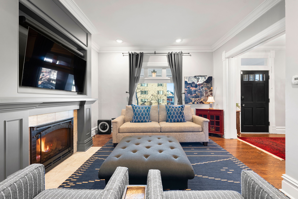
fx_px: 116
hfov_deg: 104.2
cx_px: 149
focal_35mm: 14
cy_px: 100
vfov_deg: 81.3
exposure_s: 1/2
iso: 640
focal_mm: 14
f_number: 8
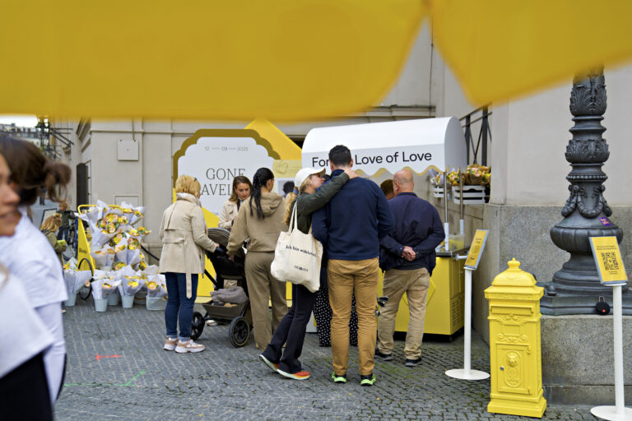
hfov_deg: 44.5
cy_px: 210
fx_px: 772
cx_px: 316
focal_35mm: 44
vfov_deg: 30.5
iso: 800
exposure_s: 1/250
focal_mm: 44
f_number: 2.8
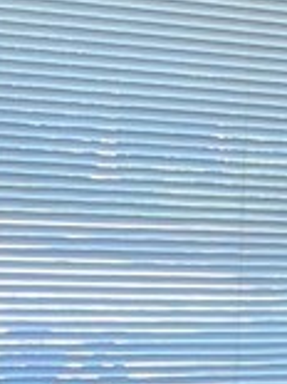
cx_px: 487
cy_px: 609
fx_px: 1904
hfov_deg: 8.4
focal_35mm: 172
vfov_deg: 11.0
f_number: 1.8
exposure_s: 1/60
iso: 125
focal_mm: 4.25
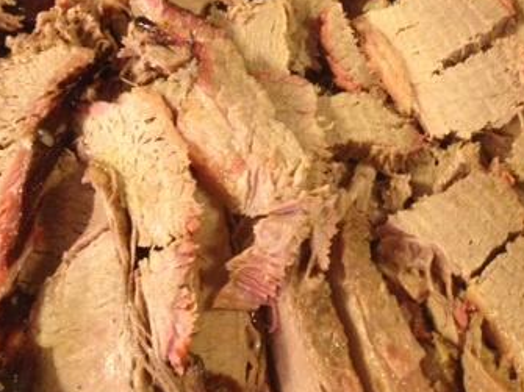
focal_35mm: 63
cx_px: 344
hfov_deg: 30.5
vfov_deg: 23.3
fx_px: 953
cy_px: 183
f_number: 2.4
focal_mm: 4.12
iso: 320
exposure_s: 1/15
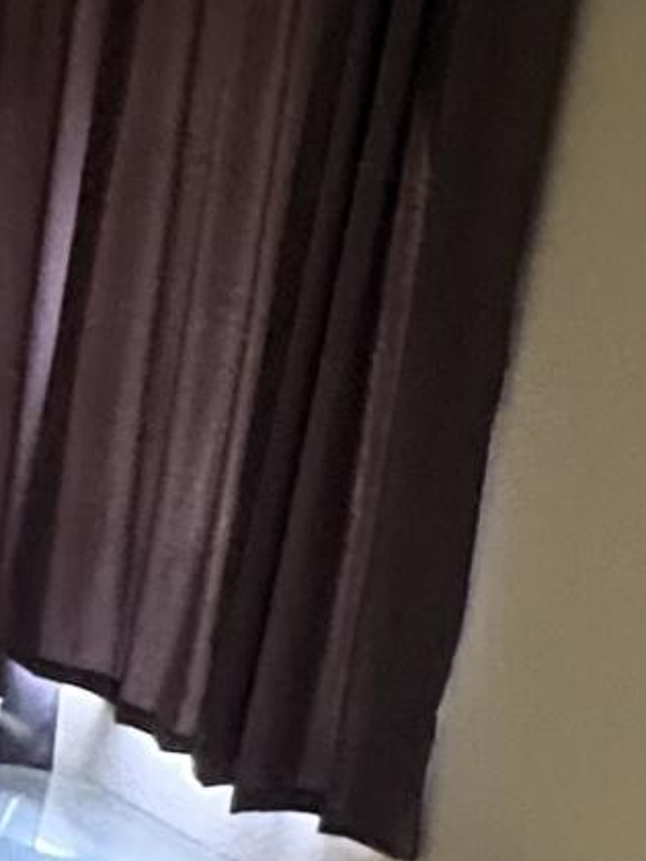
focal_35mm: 100
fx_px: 2488
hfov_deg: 11.2
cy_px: 715
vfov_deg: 19.4
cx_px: -1112
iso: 1000
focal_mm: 2.22
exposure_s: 1/34
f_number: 2.2
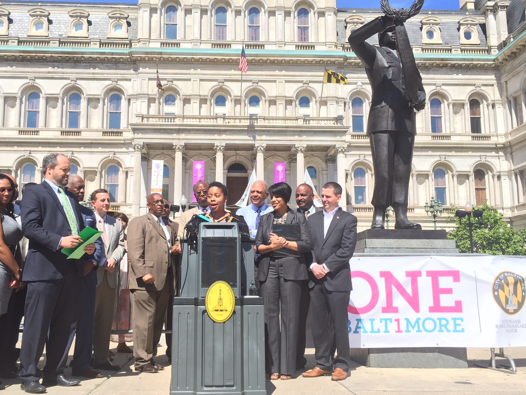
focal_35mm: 34
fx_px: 517
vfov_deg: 41.8
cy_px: 205
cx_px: 232
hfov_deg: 53.8
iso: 32
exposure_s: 1/1276
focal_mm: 4.15
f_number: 2.2
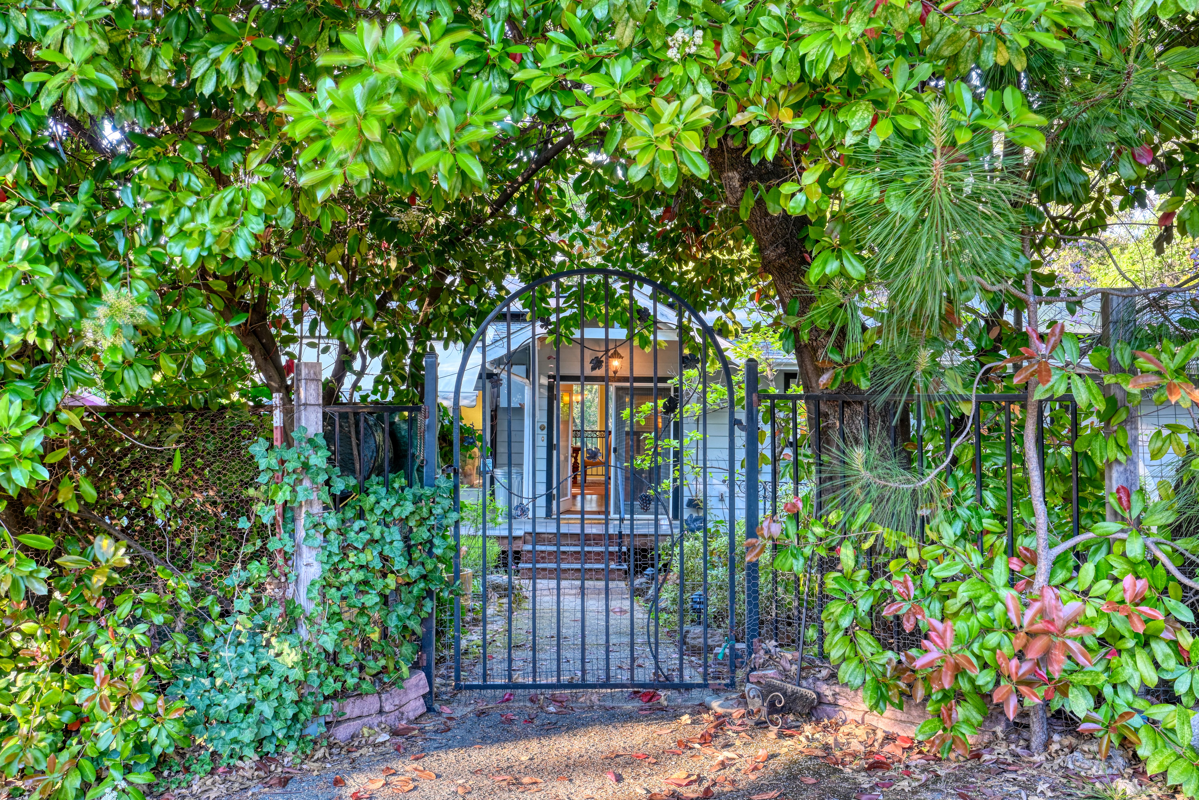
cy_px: 400
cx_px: 600
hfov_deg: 61.9
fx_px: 999
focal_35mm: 30
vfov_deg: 43.6
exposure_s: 1/13
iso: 800
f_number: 13
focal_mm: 30
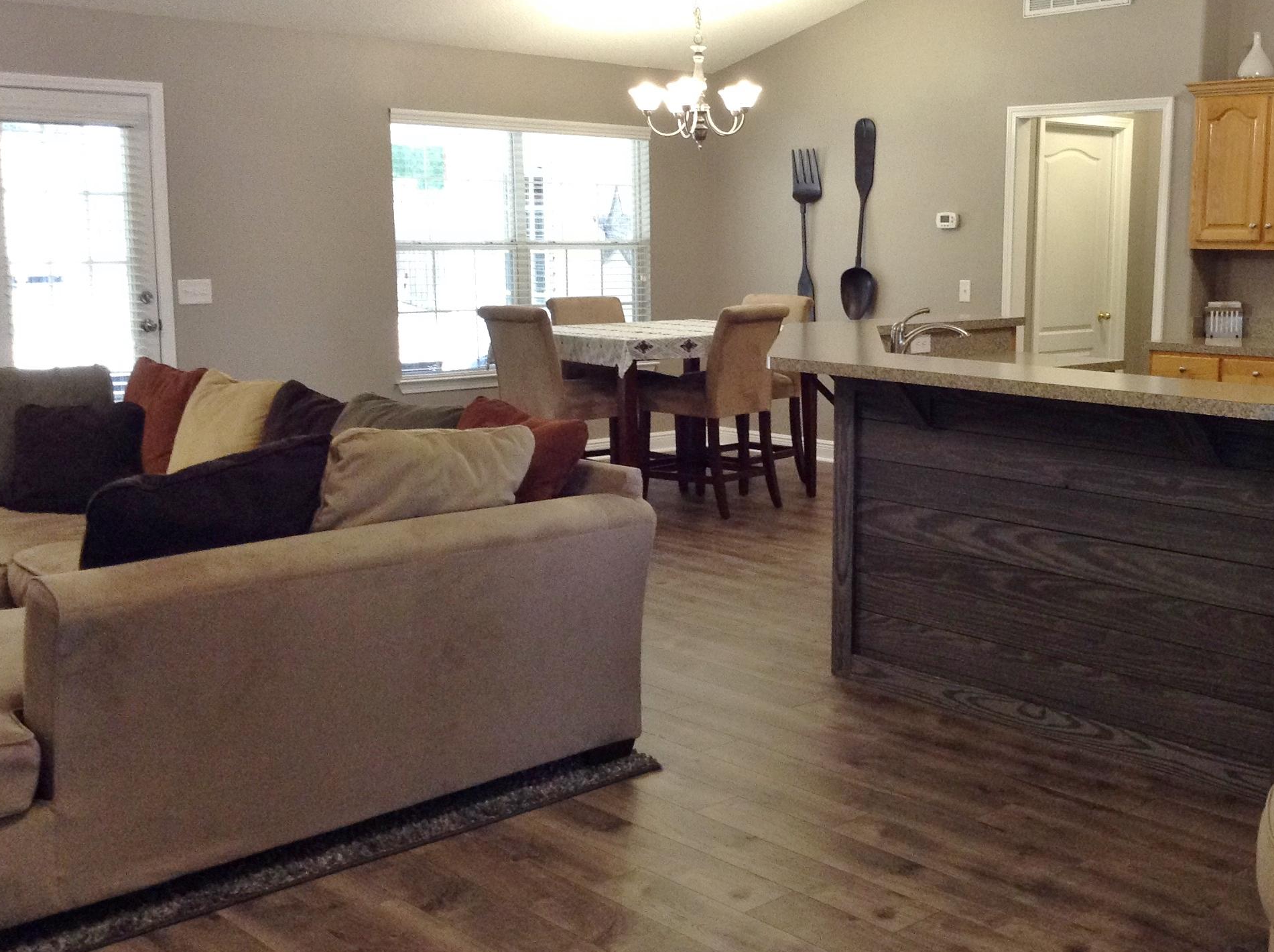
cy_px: 462
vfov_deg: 32.1
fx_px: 1654
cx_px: 831
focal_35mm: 45
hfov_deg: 41.7
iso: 125
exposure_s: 1/24
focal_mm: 3.3
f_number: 2.4
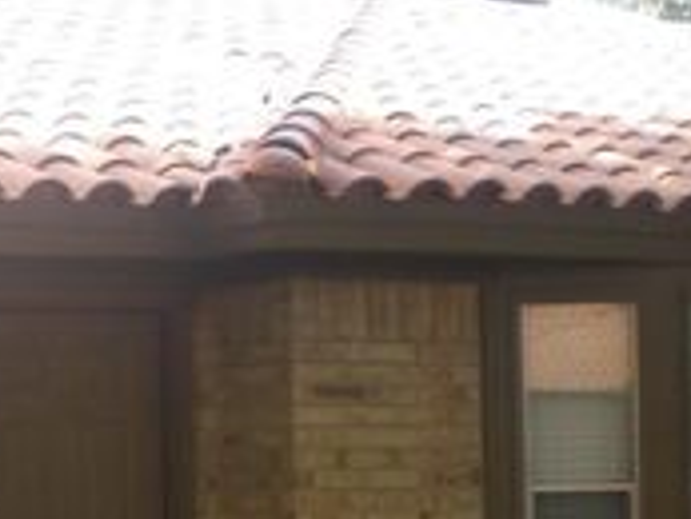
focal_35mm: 101
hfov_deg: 18.4
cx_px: -152
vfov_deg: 14.4
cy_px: 541
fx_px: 2018
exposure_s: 1/304
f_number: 3.1
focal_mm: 6.3
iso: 80
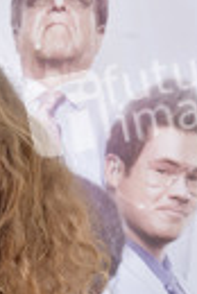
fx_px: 2259
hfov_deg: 5.0
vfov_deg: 7.3
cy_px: 443
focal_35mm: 276
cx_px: -65
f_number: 7.1
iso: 320
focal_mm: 90
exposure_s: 1/250
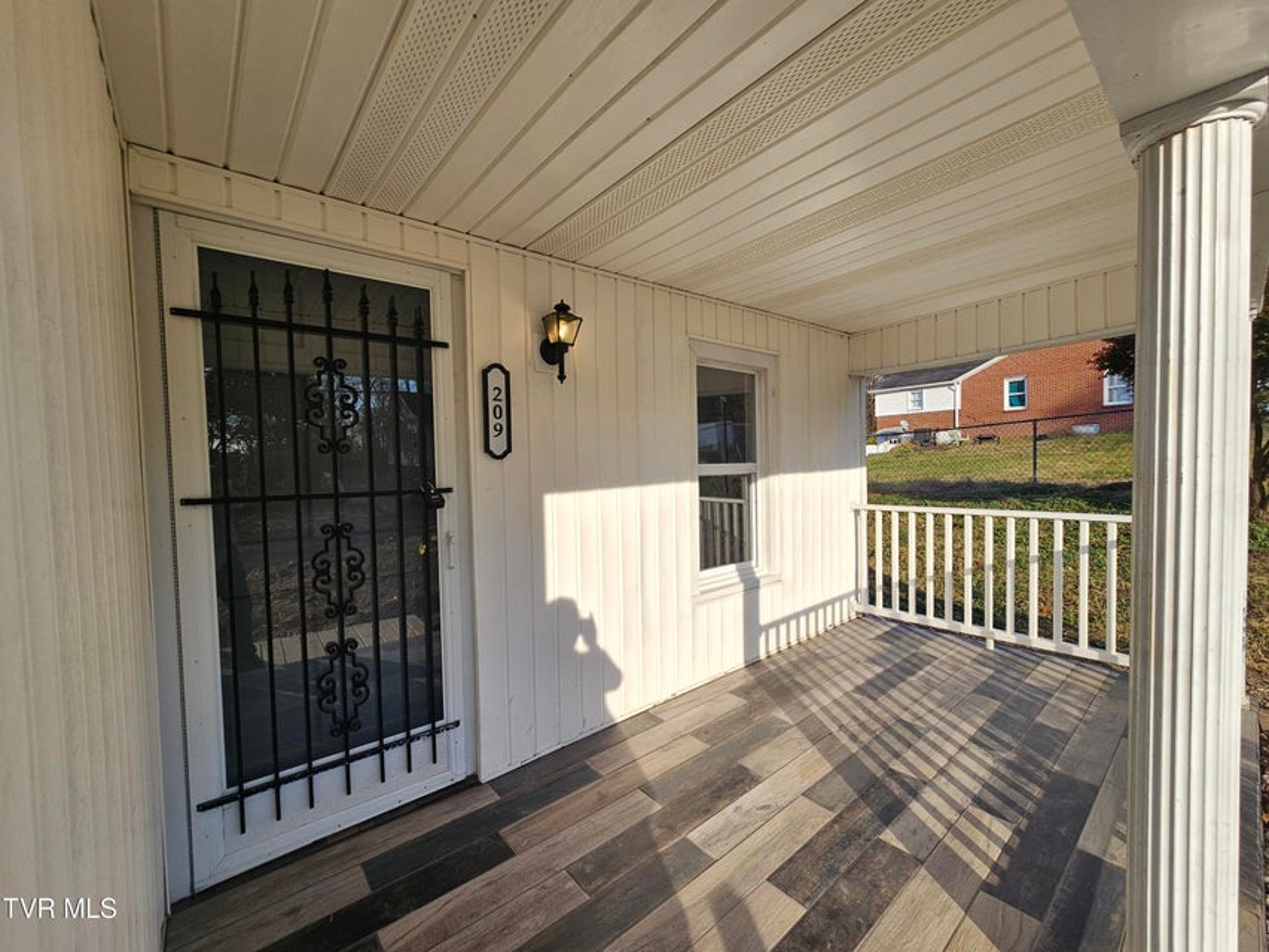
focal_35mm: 13
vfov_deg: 89.9
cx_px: 634
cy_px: 476
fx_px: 477
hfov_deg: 106.2
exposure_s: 1/968
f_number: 2.2
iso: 50
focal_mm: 2.2
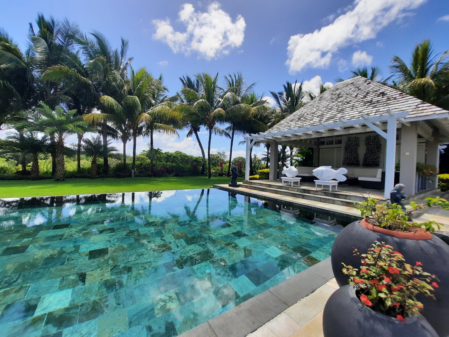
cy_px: 168
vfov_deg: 89.9
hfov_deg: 106.2
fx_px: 169
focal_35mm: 13
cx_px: 224
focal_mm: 1.74
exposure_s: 1/1488
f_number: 2.2
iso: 40
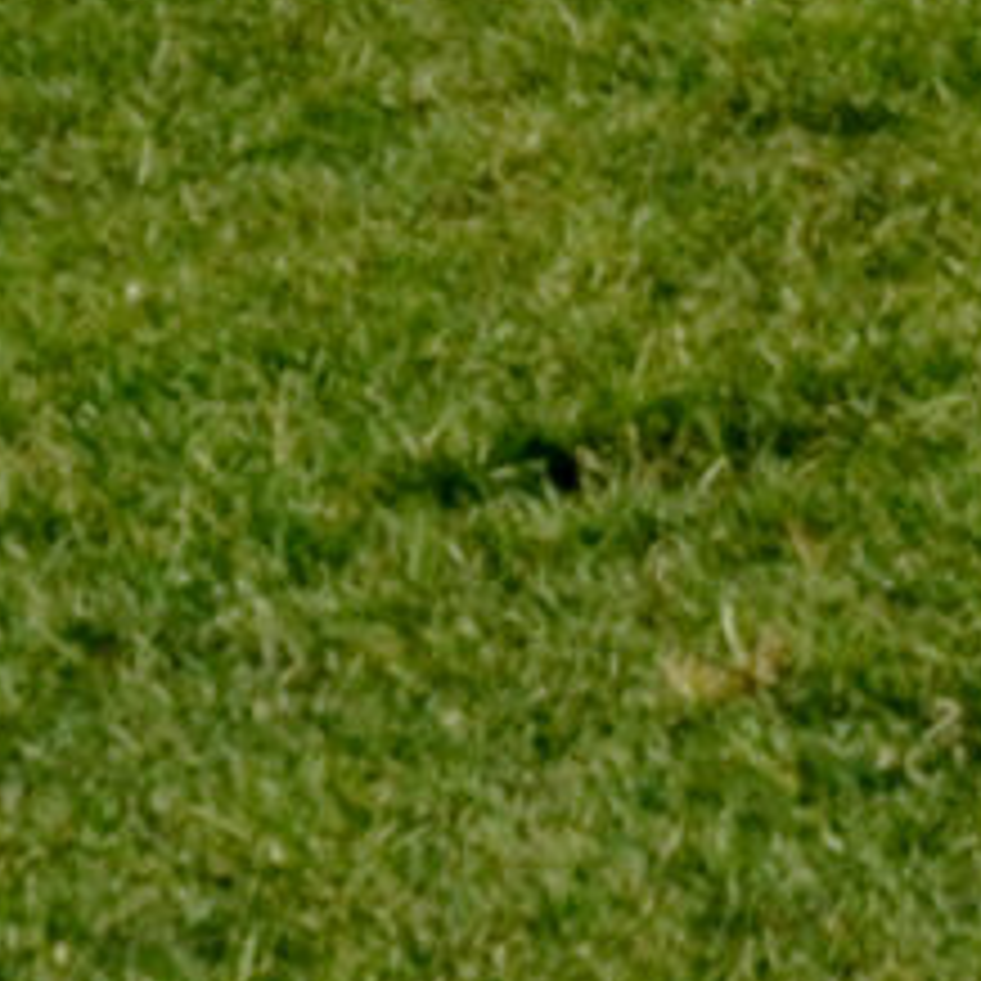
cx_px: 5508
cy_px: -1339
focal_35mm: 1496
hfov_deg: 1.2
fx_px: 47965
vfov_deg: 1.2
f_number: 5.6
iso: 400
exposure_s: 1/1250
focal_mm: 100
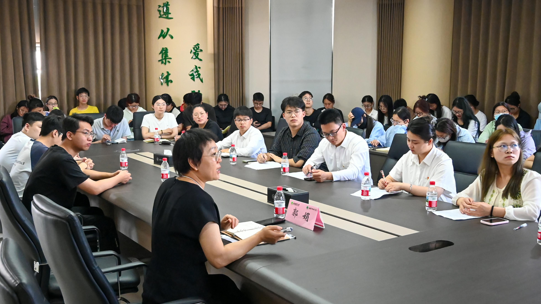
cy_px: 160
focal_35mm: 38
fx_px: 545
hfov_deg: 52.8
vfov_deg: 31.2
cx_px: 270
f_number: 5
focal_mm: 24
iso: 6400
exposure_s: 1/160
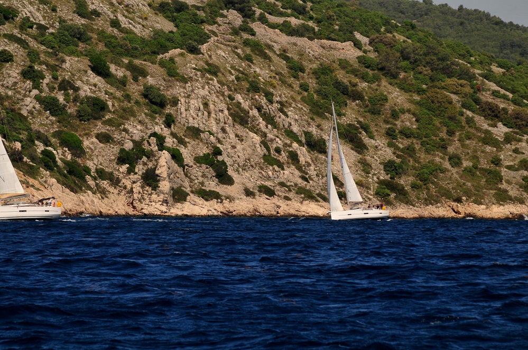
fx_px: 4174
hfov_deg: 7.2
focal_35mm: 285
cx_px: 264
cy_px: 175
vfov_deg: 4.8
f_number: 11
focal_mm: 190
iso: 250
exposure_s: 1/500
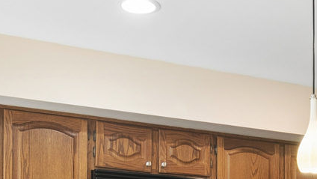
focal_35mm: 72
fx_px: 606
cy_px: 286
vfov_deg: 15.2
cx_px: 250
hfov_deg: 28.7
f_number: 8
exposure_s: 1/4
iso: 200
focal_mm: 12
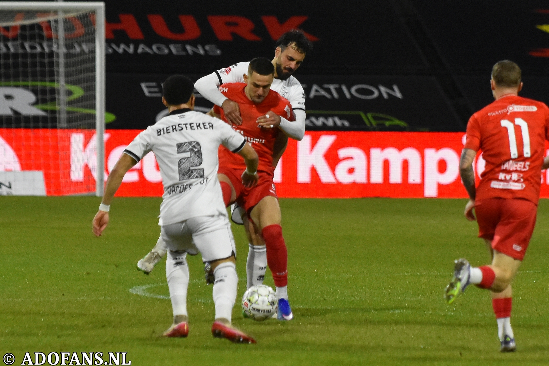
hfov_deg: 8.1
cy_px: 183
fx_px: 3888
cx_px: 274
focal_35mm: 255
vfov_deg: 5.4
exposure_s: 1/640
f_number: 3.2
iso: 2500
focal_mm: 170
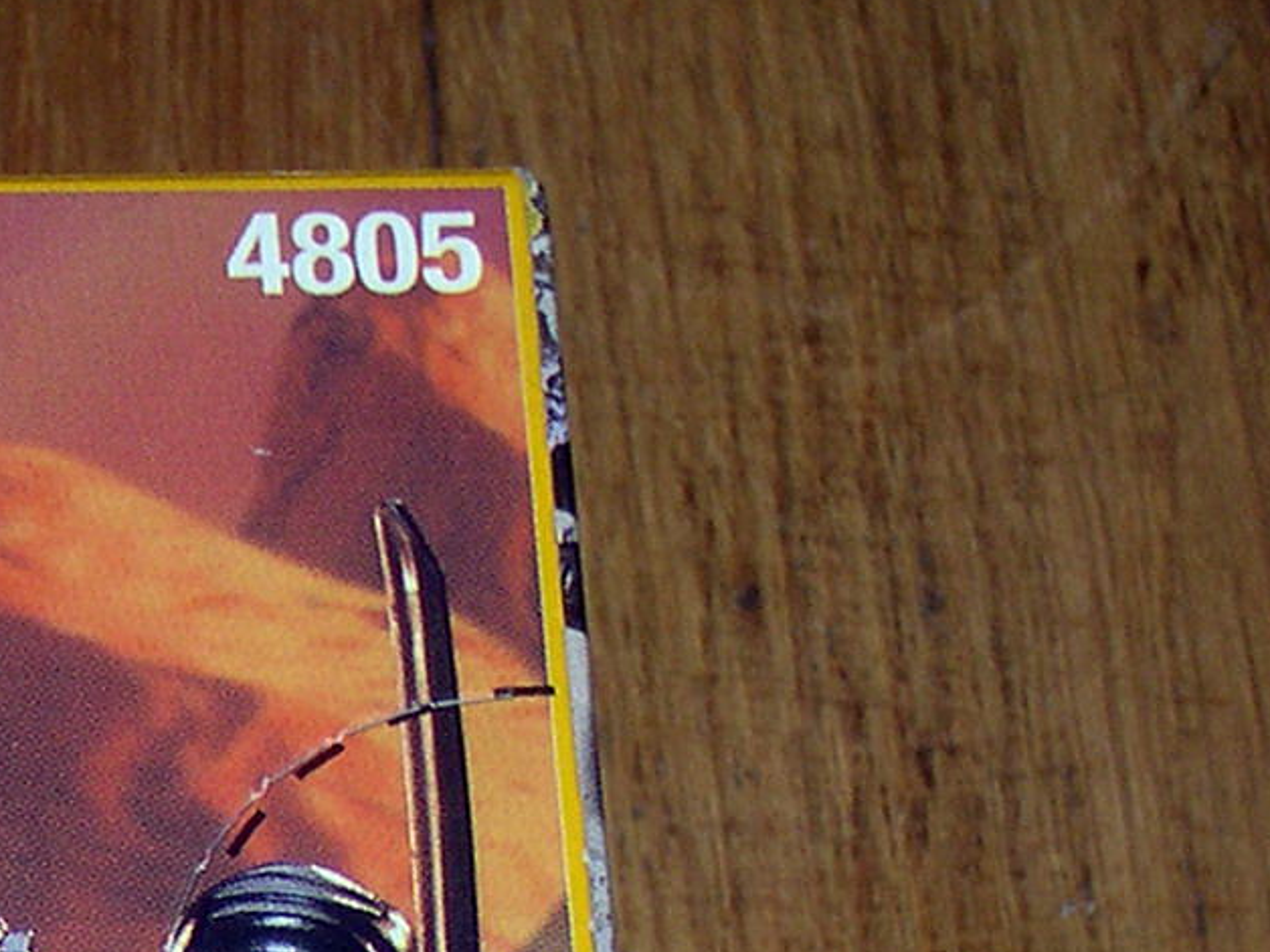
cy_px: 1439
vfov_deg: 4.4
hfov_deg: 5.8
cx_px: -1011
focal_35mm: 333
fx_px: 12217
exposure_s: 1/60
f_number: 4.5
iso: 100
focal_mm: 19.5
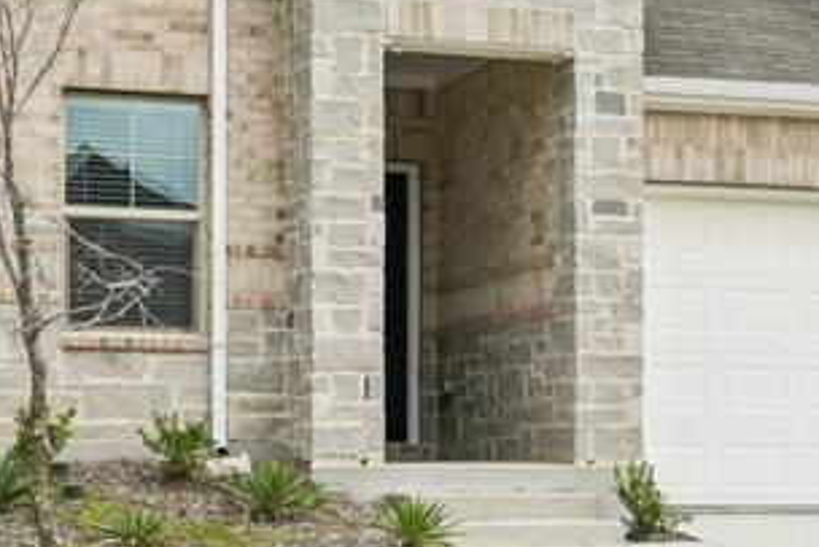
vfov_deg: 13.5
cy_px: 174
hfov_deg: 20.0
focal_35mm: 101
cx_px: 617
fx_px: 2299
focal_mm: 30
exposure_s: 1/1600
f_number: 8
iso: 400
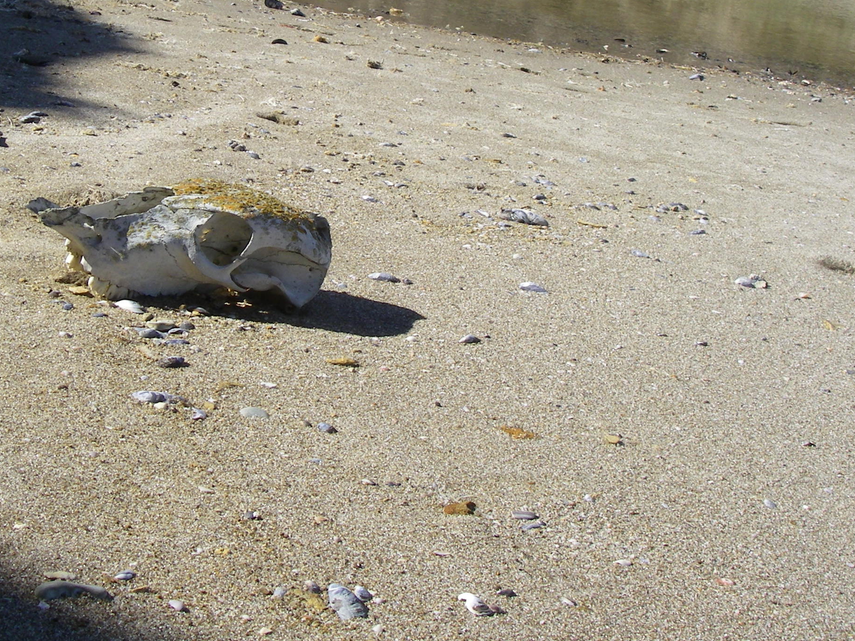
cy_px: 127
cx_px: 299
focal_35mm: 64
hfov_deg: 30.1
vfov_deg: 22.6
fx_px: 1581
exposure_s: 1/160
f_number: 6.6
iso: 64
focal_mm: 6.3
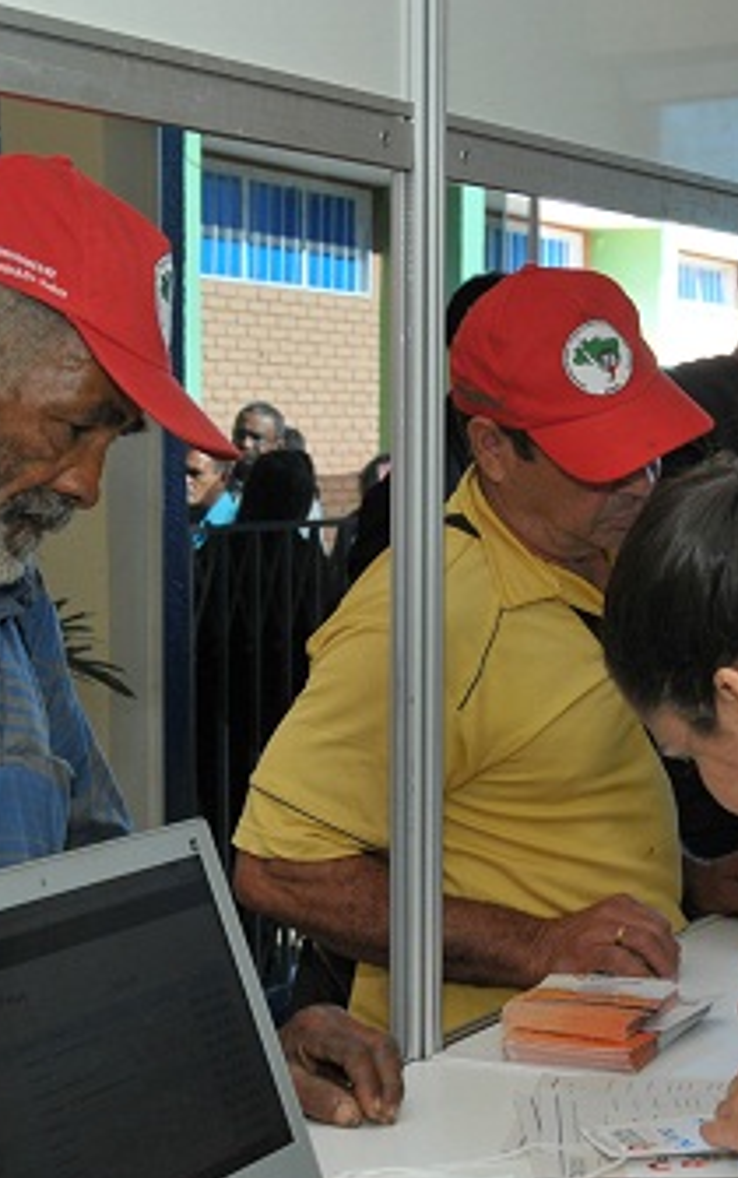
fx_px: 2537
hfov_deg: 16.5
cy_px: 709
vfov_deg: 26.1
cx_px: 471
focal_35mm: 79
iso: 320
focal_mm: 28
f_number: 6.3
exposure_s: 1/100
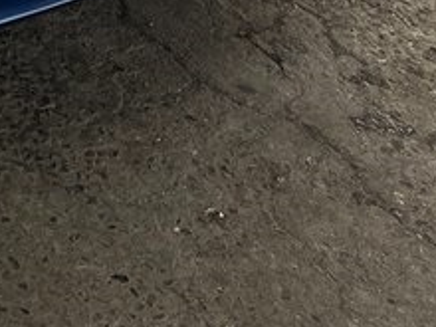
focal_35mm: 121
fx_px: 1524
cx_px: -394
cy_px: -414
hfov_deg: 14.1
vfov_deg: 10.7
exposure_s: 1/100
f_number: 1.6
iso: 80
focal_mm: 5.1
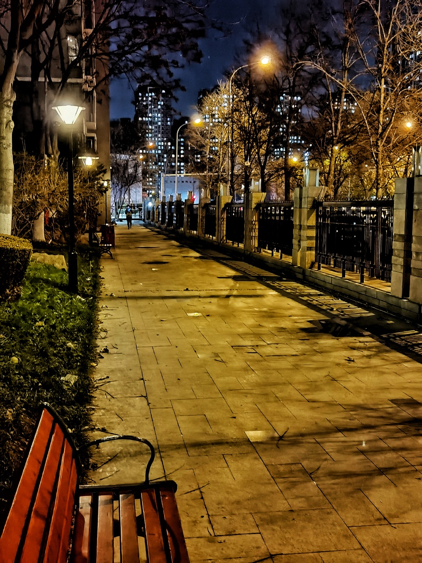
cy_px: 282
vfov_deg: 43.9
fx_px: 699
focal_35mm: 43
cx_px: 211
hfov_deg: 33.6
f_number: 16
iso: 1000
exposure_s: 1/16.7
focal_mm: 6.71
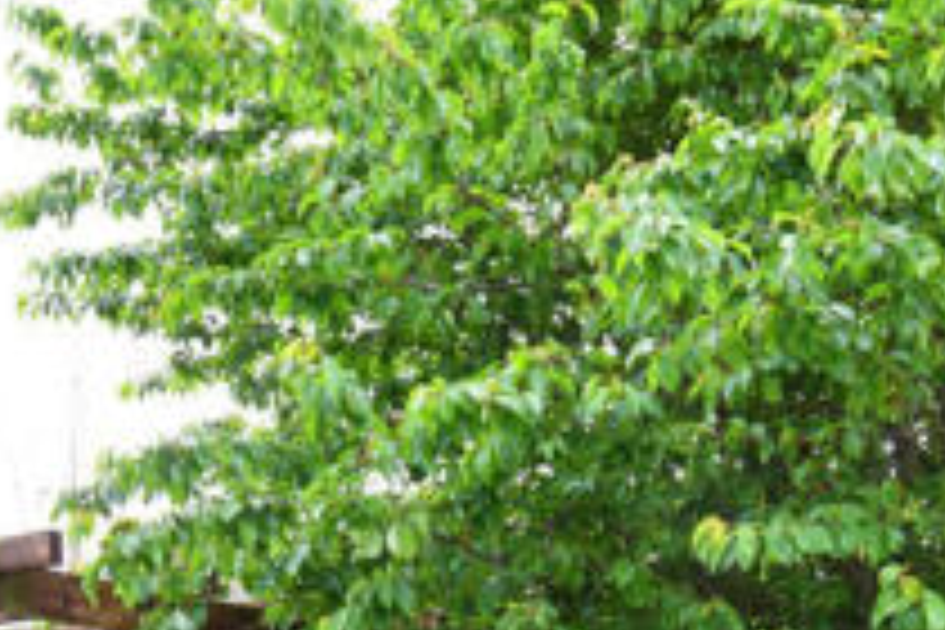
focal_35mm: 56
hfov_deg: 35.5
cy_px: 907
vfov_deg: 21.0
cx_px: 585
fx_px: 1470
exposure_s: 1/125
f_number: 8
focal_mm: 18
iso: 400
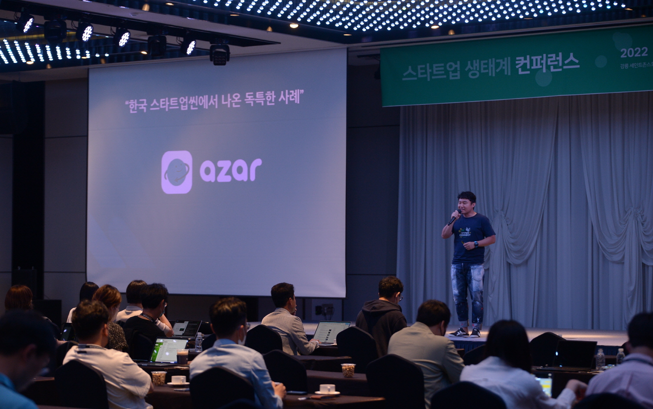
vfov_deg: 13.1
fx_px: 1780
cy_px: 215
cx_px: 326
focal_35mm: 100
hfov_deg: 20.8
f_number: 3.2
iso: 1600
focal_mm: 98
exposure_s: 1/320
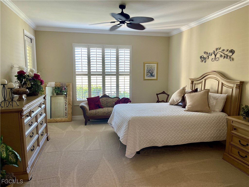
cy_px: 94
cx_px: 124
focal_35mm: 26
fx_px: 187
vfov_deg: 53.1
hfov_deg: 67.3
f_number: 1.6
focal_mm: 5.1
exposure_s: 1/60
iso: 160
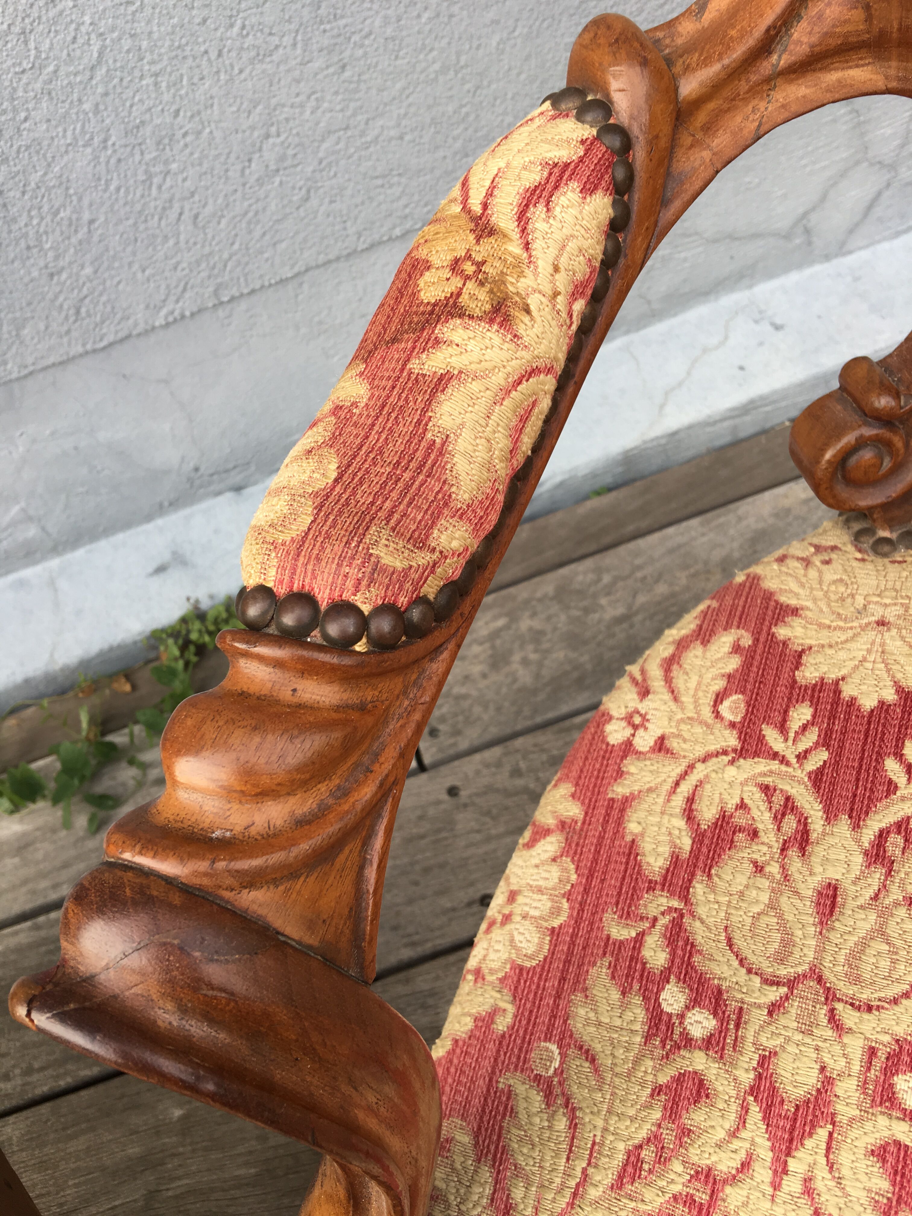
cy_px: 608
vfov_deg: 61.7
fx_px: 1019
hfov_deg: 48.2
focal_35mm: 29
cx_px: 456
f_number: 2.2
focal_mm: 4.15
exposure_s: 1/105
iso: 25
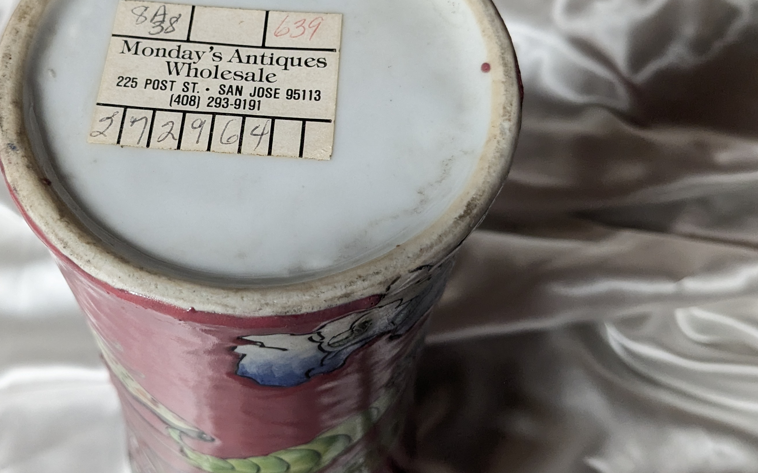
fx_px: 909
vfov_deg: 29.0
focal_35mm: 44
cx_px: 257
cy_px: 157
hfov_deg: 44.6
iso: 494
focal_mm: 4.38
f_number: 1.73
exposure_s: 1/60
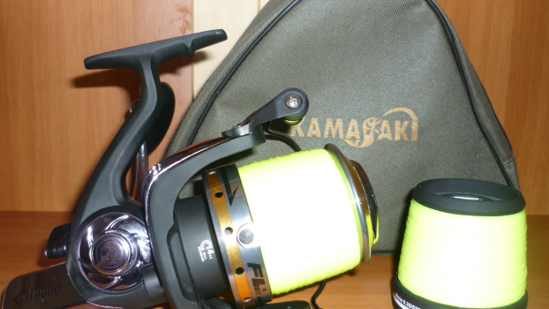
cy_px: 162
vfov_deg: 32.0
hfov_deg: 54.0
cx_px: 267
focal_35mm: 37
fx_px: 539
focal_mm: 5.5
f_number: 2.8
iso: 100
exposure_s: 1/30
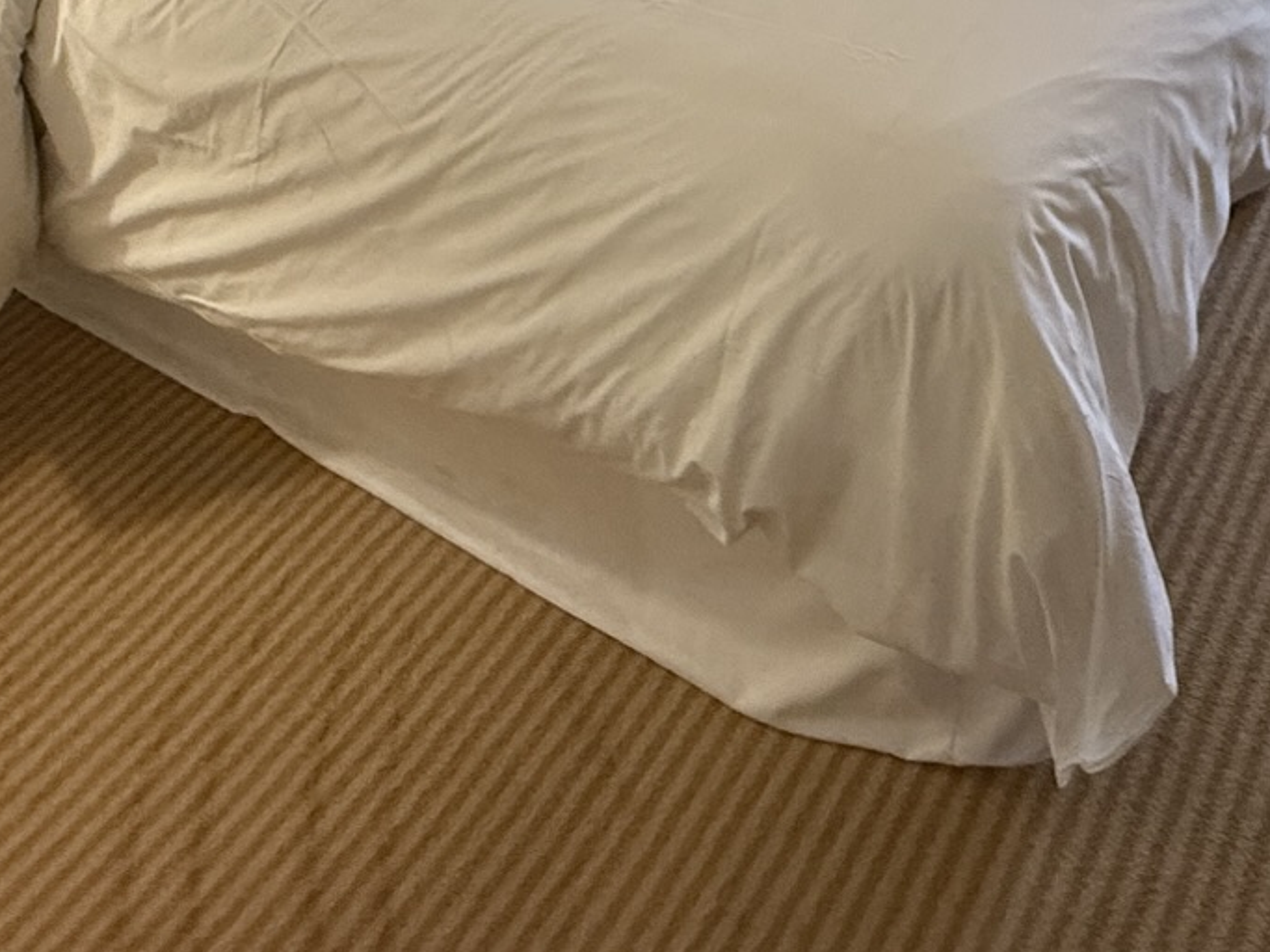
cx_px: 1065
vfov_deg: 28.9
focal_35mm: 41
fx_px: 1504
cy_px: -271
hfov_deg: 43.1
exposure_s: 1/50
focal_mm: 2.22
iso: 250
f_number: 2.2
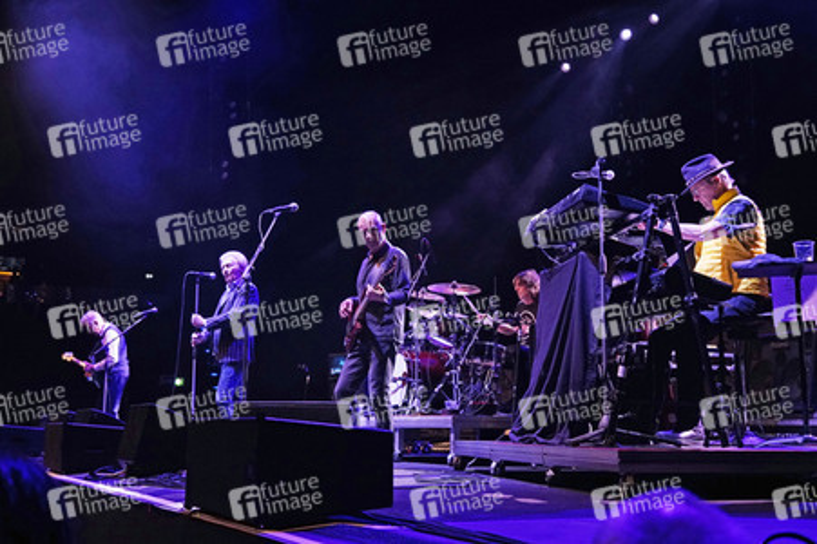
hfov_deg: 49.6
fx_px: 884
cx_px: 408
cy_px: 272
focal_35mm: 39
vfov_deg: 34.2
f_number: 5
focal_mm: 39
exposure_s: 1/200
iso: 3200
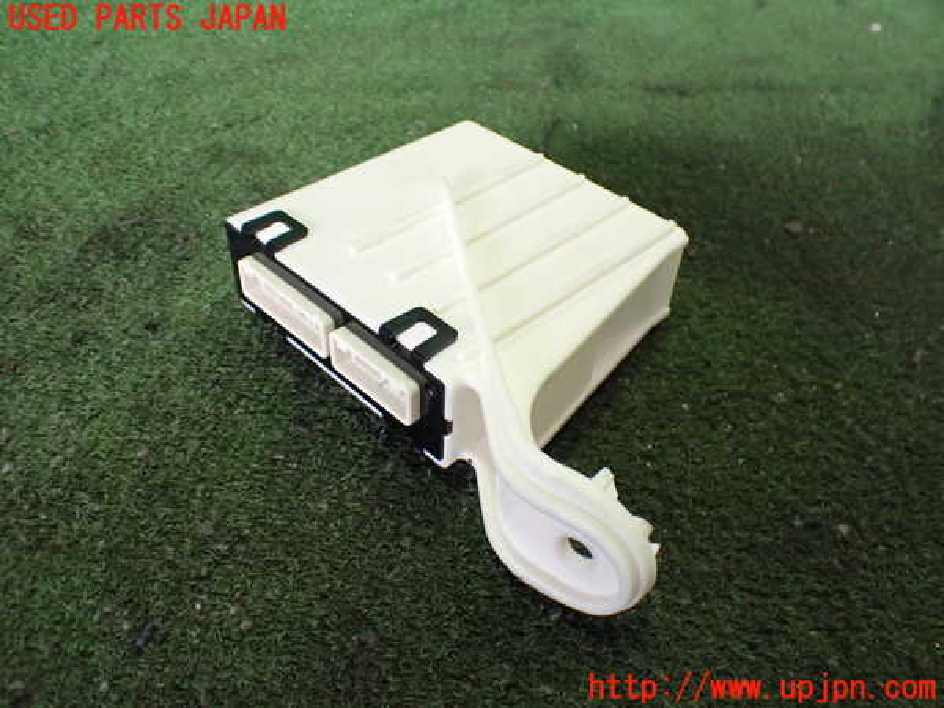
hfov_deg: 60.0
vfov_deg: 46.8
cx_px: 472
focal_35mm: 30
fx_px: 818
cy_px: 354
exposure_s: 1/100
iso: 800
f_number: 2.3
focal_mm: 5.4
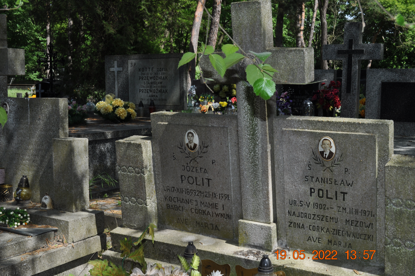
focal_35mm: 45
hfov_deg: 43.7
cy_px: 138
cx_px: 208
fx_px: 518
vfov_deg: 29.8
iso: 200
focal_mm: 30
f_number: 10
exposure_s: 1/200
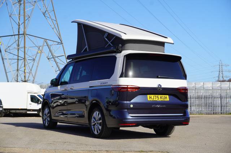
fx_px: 404
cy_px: 76
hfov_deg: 31.9
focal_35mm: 63
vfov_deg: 21.5
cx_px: 116
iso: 100
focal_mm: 42
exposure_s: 1/125
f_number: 9
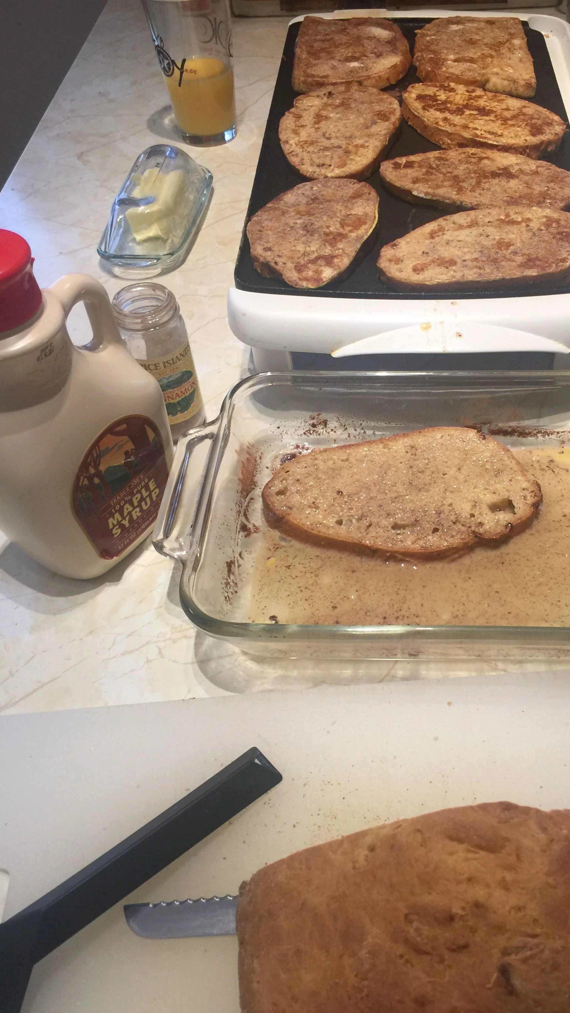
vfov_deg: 59.5
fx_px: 887
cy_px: 504
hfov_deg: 35.3
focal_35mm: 33
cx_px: 385
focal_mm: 4.15
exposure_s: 1/30
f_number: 2.2
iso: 32
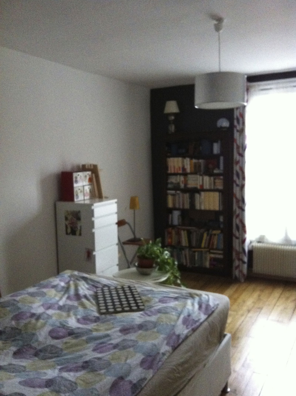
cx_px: 148
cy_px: 198
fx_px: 400
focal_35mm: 35
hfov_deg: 40.6
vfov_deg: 52.7
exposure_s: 1/15
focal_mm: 3.85
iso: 640
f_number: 2.8
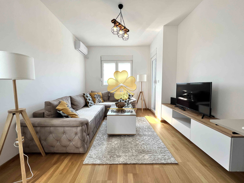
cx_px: 122
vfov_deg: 89.9
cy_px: 92
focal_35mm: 13
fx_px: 92
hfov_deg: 106.2
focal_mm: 1.57
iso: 32
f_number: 1.8
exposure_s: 1/255
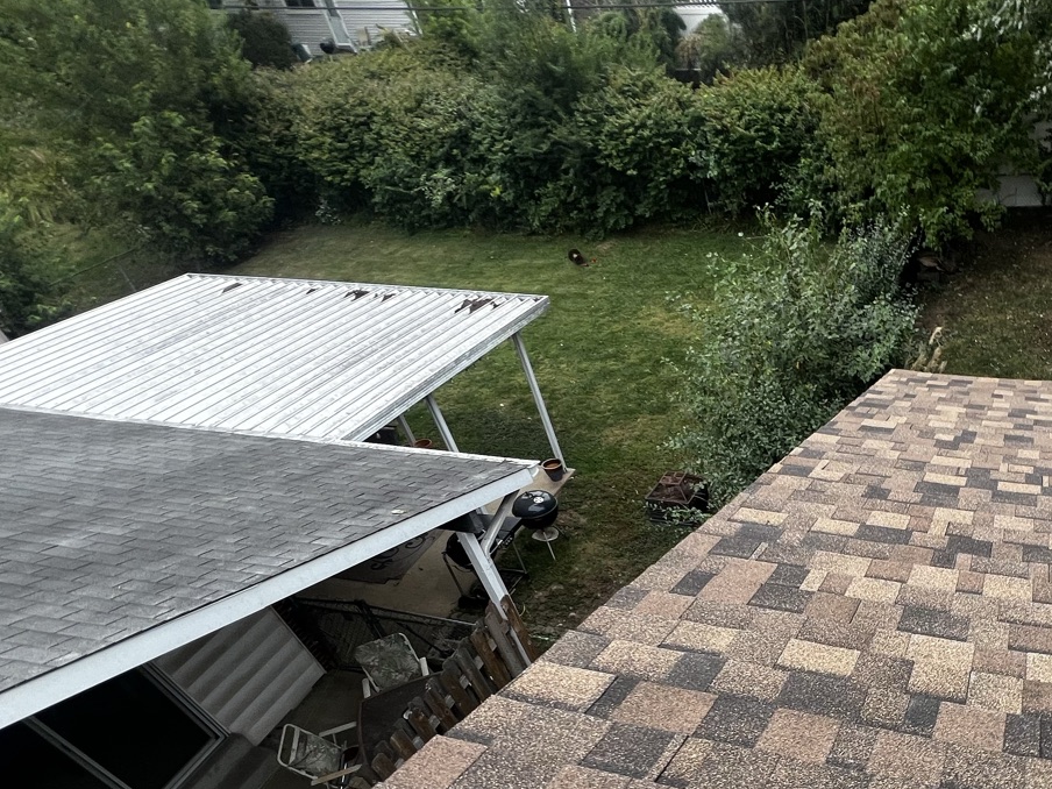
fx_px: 699
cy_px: 689
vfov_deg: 52.7
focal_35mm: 23
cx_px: 838
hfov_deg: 67.2
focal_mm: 1.57
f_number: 1.8
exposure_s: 1/99
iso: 32
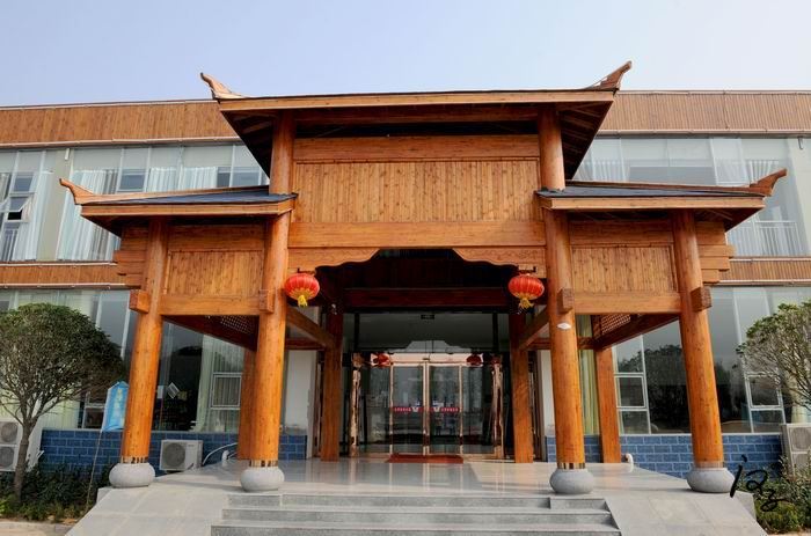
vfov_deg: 52.9
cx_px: 406
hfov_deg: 73.9
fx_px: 539
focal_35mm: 24
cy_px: 268
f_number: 8
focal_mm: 24
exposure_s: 1/320
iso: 200
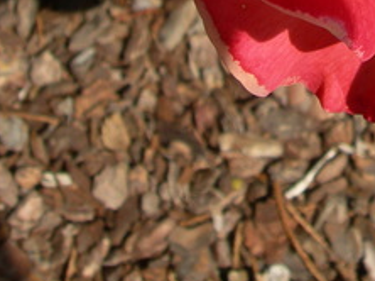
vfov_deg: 10.2
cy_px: -217
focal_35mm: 137
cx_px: 478
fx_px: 1483
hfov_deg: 13.9
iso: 50
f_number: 4.8
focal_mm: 7.8
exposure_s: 1/543
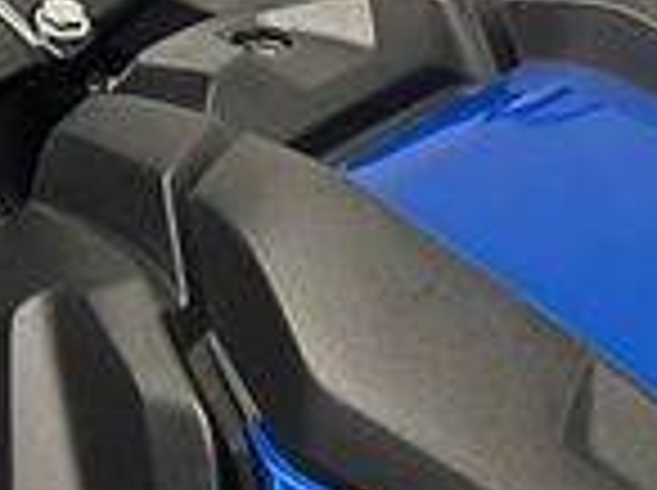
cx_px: 706
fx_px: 2160
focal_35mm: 114
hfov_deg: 16.8
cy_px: 733
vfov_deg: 12.3
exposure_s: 1/50
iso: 100
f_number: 1.6
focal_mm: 5.1
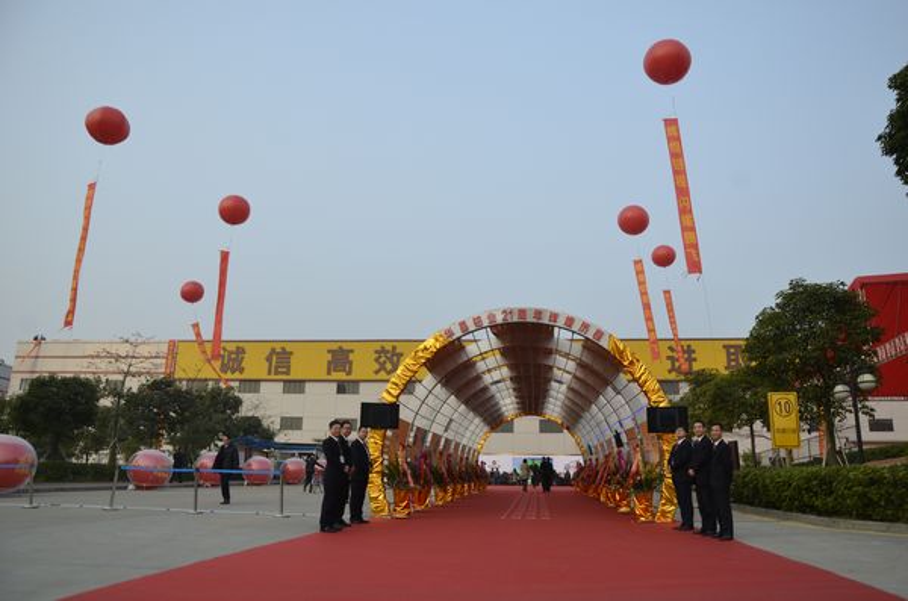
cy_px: 300
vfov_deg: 47.7
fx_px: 679
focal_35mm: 27
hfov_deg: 67.5
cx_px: 454
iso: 200
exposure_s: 1/400
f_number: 5.6
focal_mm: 18
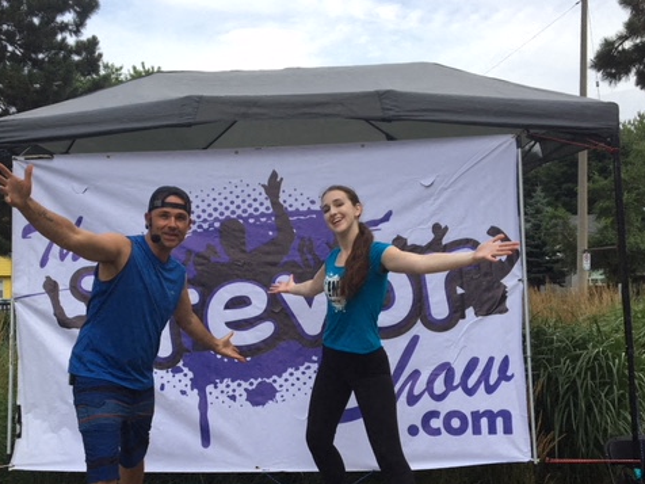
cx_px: 251
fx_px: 727
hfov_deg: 47.5
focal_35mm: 39
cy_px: 315
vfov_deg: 36.5
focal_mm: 4.15
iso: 25
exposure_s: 1/490
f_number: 2.2
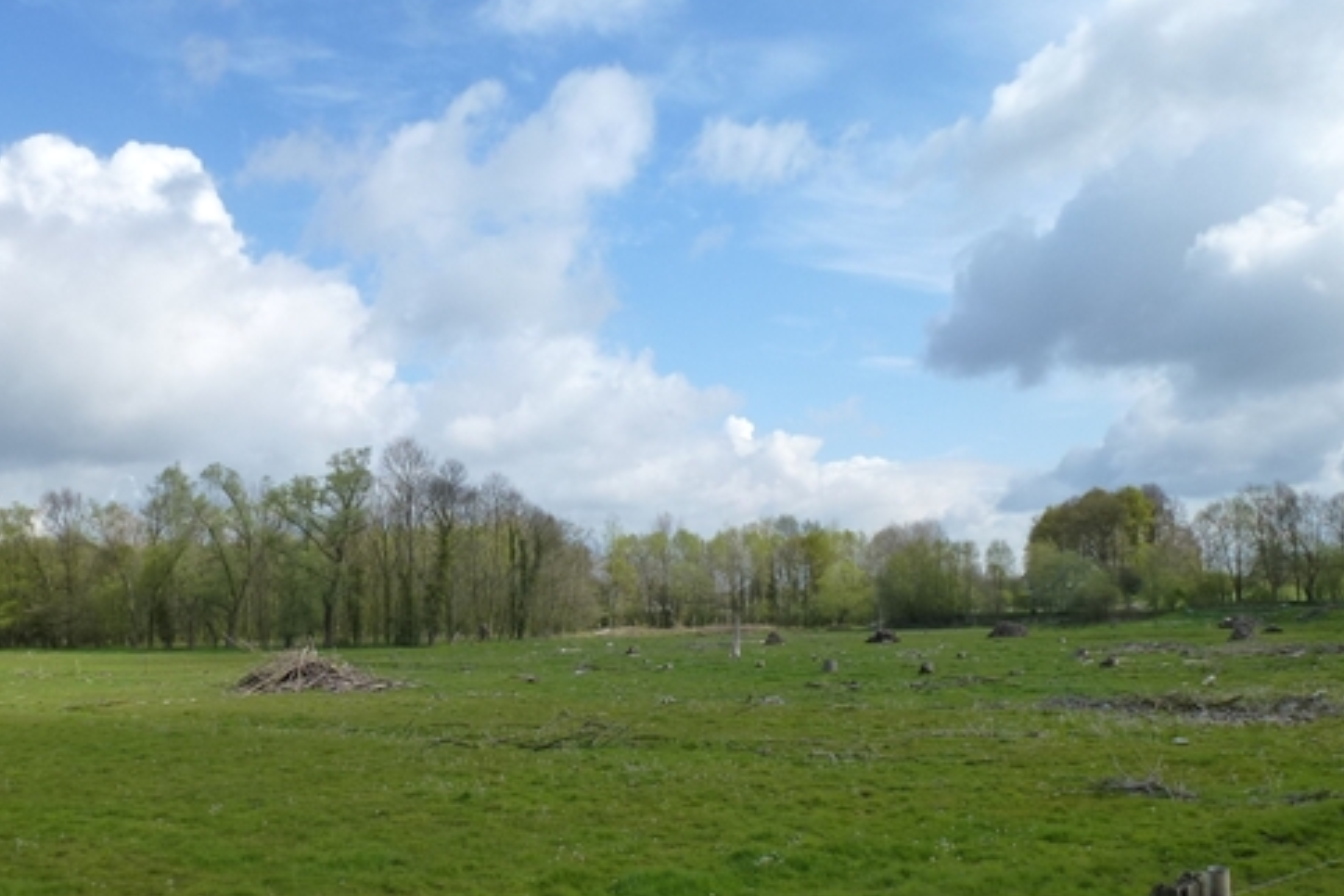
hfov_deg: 60.2
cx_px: 607
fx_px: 1157
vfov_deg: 41.7
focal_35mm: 31
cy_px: 601
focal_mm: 4.3
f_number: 4
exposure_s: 1/800
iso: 160
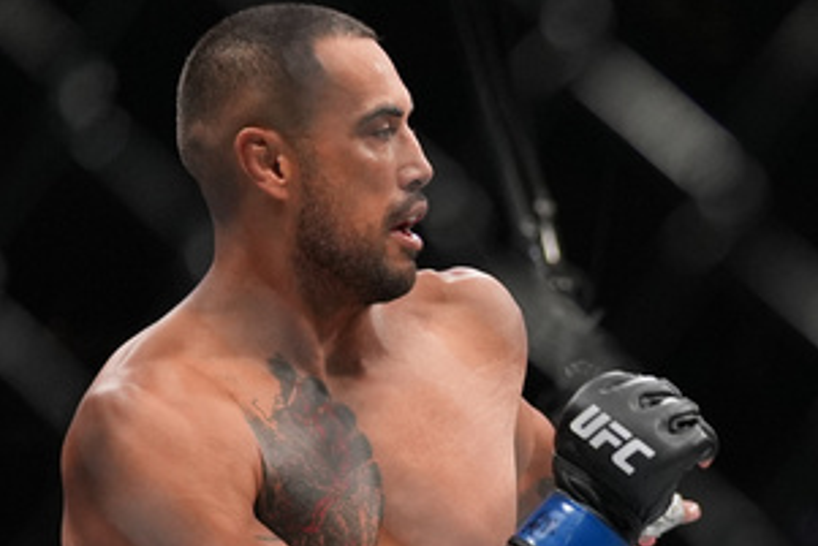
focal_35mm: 238
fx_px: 5410
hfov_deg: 8.5
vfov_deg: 5.7
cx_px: 1084
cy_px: 850
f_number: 2.8
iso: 1600
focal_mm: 70
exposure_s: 1/1000
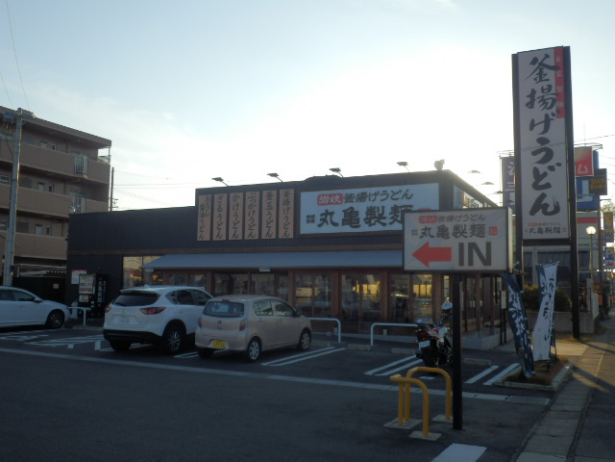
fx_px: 746
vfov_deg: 34.3
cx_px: 308
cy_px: 231
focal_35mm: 42
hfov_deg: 44.8
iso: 80
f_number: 4
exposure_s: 1/500
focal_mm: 7.4
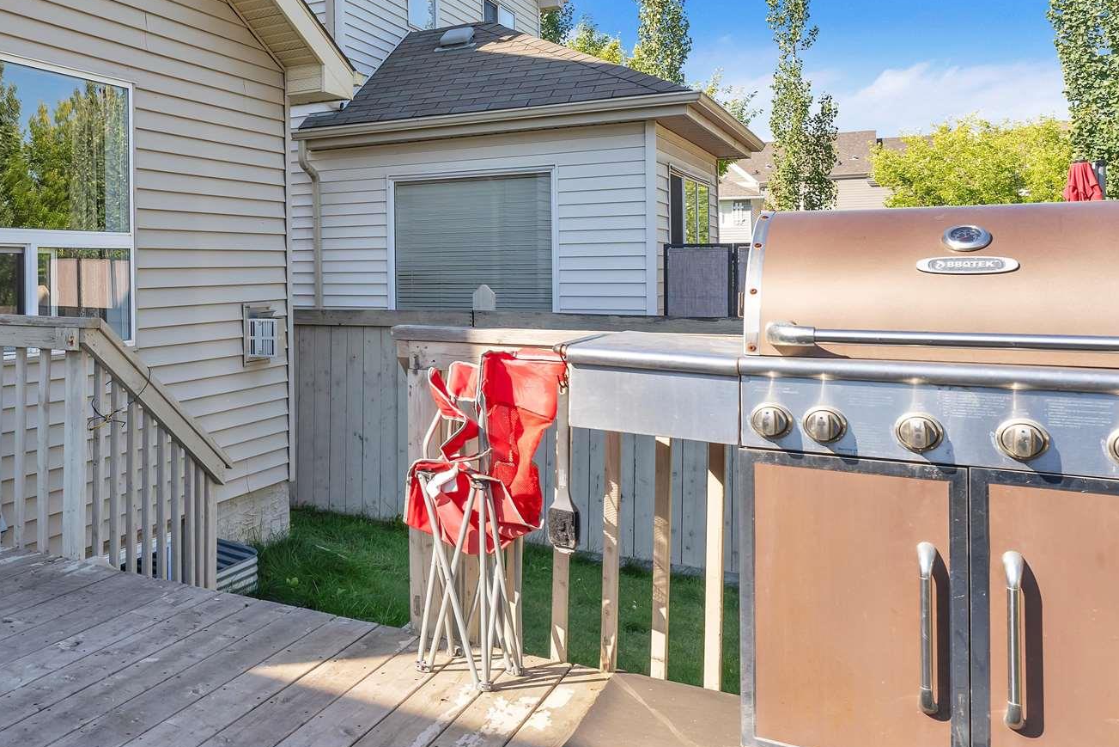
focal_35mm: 34
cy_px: 264
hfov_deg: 47.7
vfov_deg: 38.1
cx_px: 51
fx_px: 1070
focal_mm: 14.6
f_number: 6.3
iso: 200
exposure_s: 1/320
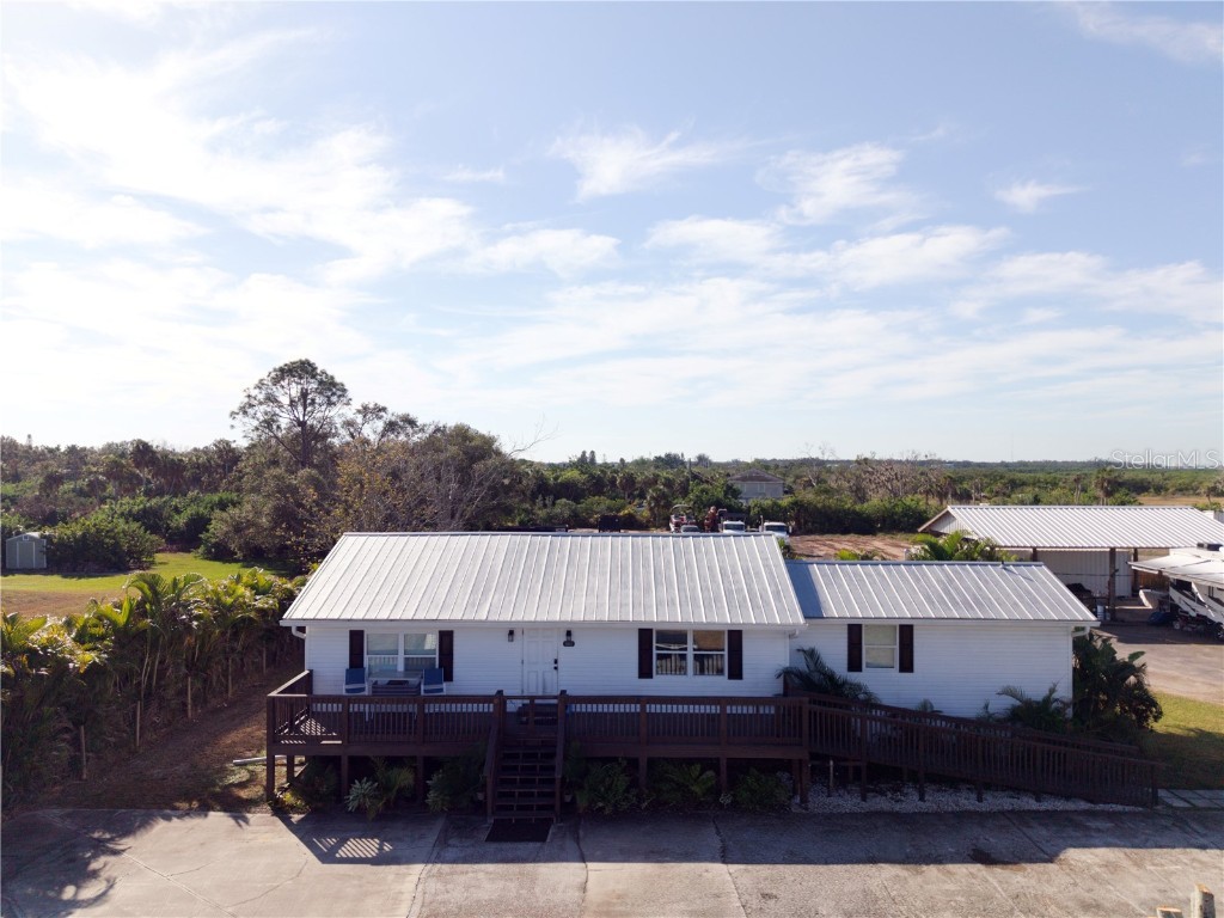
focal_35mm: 24
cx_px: 612
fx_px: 849
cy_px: 459
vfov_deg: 56.8
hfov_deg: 71.6
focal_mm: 8.7
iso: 200
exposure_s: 1/125
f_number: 1.8
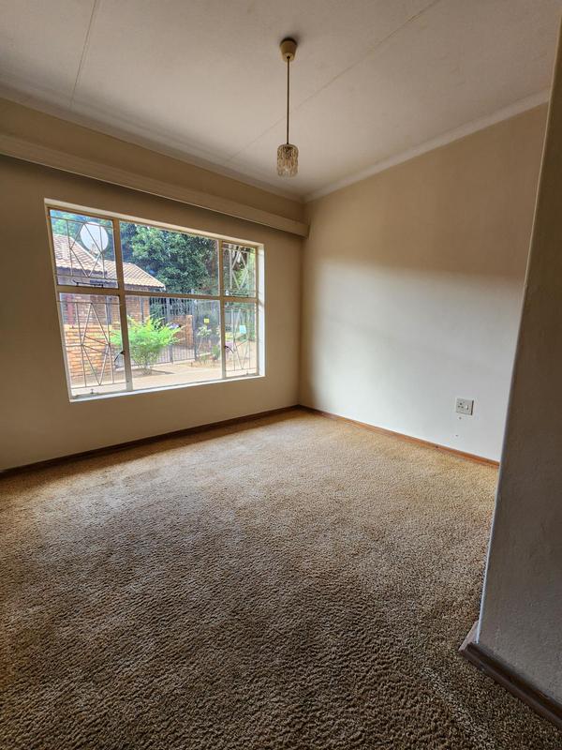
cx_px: 281
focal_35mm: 13
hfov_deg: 89.9
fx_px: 281
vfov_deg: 106.2
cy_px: 375
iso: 125
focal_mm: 2.2
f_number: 2.2
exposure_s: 1/50
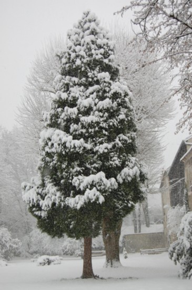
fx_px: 457
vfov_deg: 35.1
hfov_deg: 23.7
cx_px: 96
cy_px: 145
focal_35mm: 57
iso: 320
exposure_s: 1/125
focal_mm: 38
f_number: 5.6
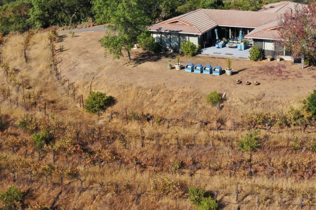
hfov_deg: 40.0
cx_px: 238
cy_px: 39
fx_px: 421
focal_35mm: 48
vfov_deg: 27.4
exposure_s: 1/500
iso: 100
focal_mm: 10.26
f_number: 5.6
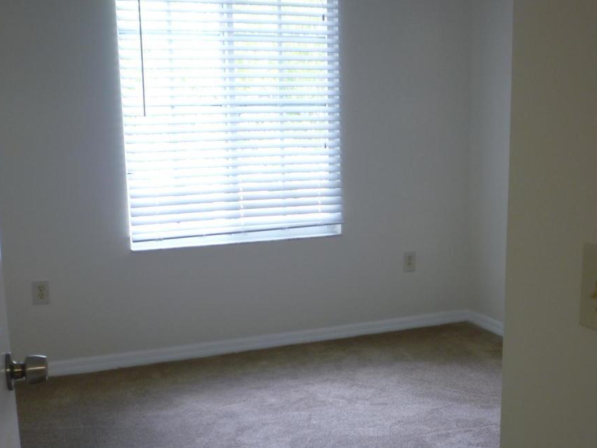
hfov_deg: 40.9
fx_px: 793
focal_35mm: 46
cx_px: 376
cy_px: 289
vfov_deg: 31.3
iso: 100
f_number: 3.3
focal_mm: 5.2
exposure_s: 1/30
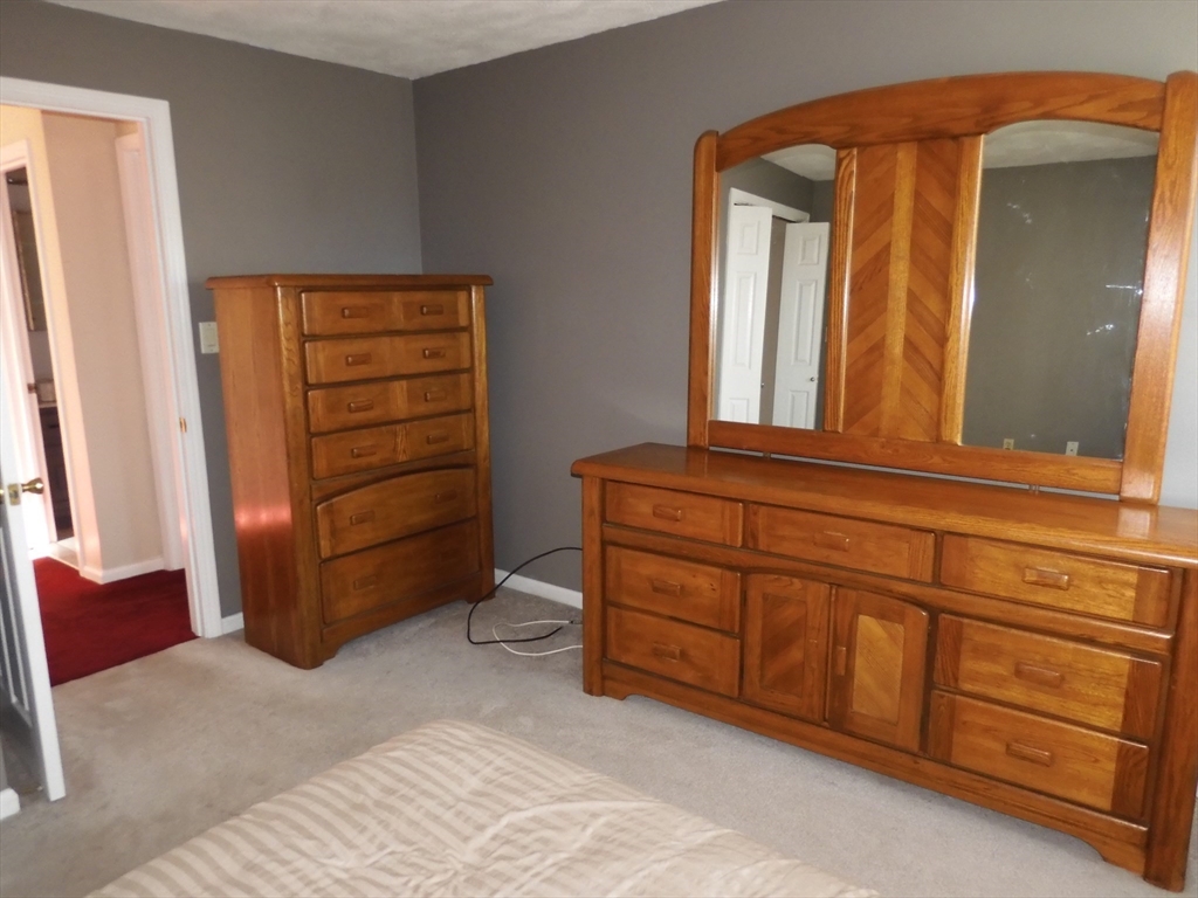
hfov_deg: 71.6
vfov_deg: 56.8
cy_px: 449
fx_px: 831
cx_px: 599
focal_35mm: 24
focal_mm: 4.3
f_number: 3.4
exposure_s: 1/30
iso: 360
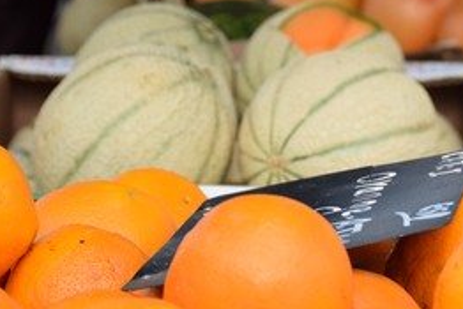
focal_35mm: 183
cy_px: 77
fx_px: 2355
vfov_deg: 7.5
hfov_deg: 11.2
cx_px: 431
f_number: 4.5
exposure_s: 1/4000
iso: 1000
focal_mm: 40
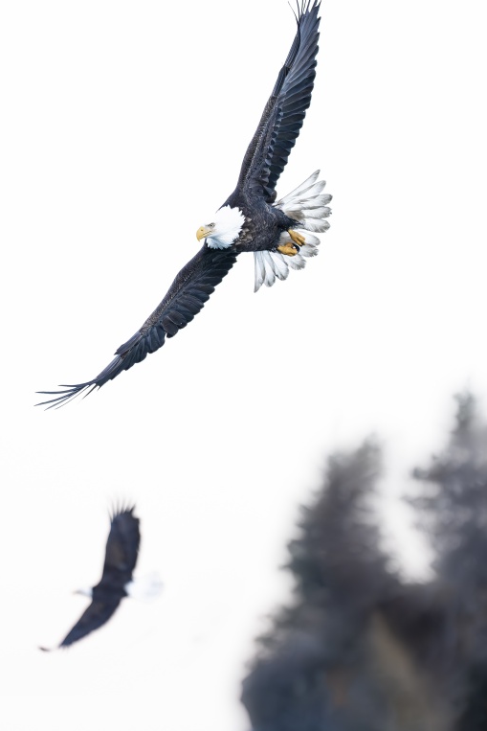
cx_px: 216
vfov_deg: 10.4
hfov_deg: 7.0
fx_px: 3995
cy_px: 329
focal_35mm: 197
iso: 5000
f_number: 2.8
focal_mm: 167
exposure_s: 1/2500
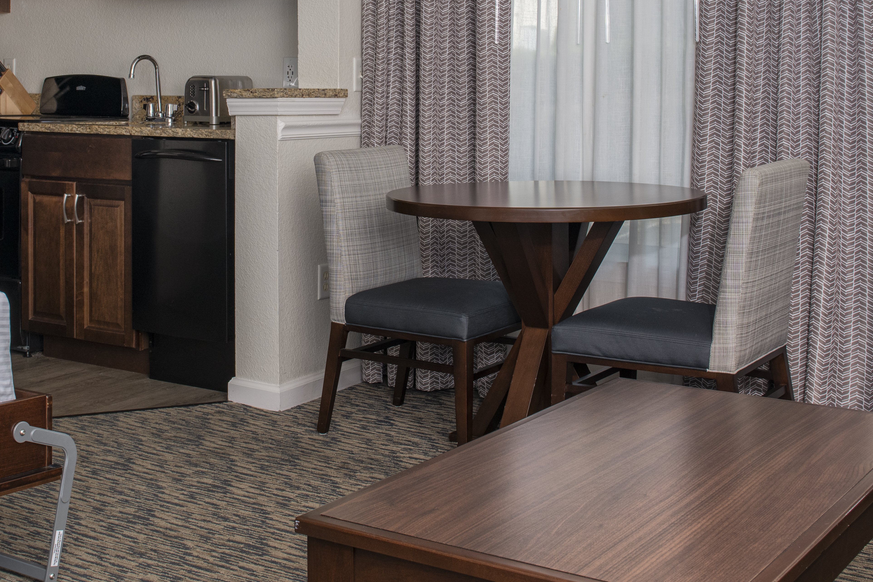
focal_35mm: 56
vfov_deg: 23.7
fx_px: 1358
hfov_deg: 35.4
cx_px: 320
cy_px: 99
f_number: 9
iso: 200
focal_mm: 26
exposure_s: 1/80
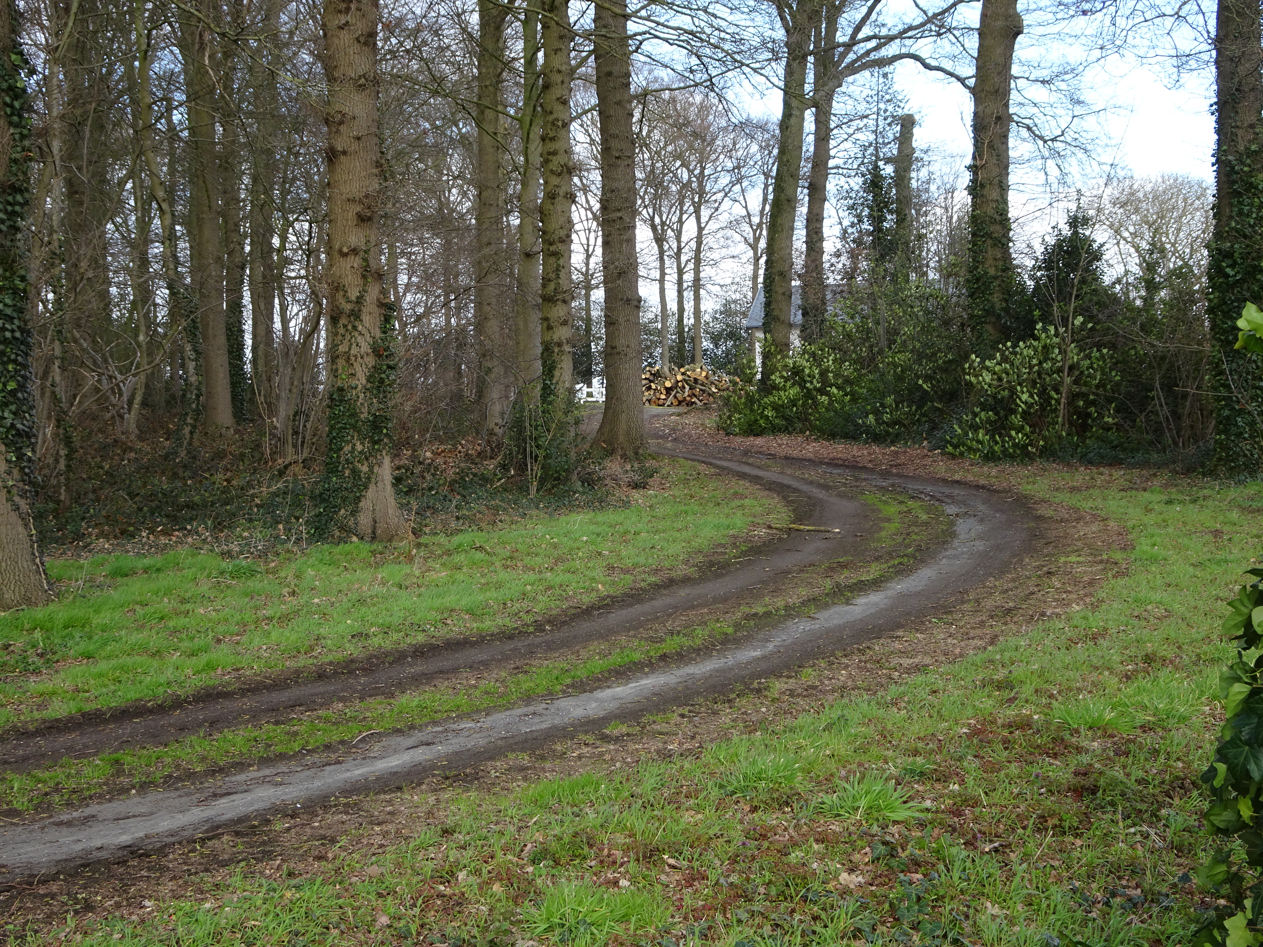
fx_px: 2043
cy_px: 474
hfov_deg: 34.3
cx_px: 632
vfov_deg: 26.1
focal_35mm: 56
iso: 80
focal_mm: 9.52
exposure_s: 1/125
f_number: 4.5
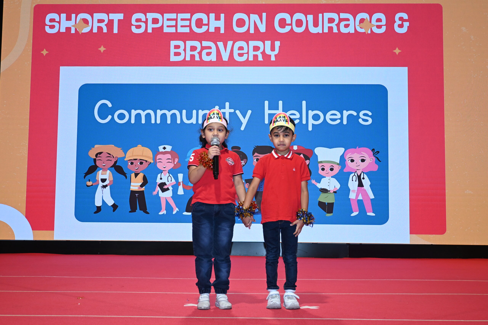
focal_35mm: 46
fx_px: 620
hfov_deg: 43.0
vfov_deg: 29.4
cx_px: 244
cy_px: 162
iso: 640
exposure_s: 1/60
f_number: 4.8
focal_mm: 30.5
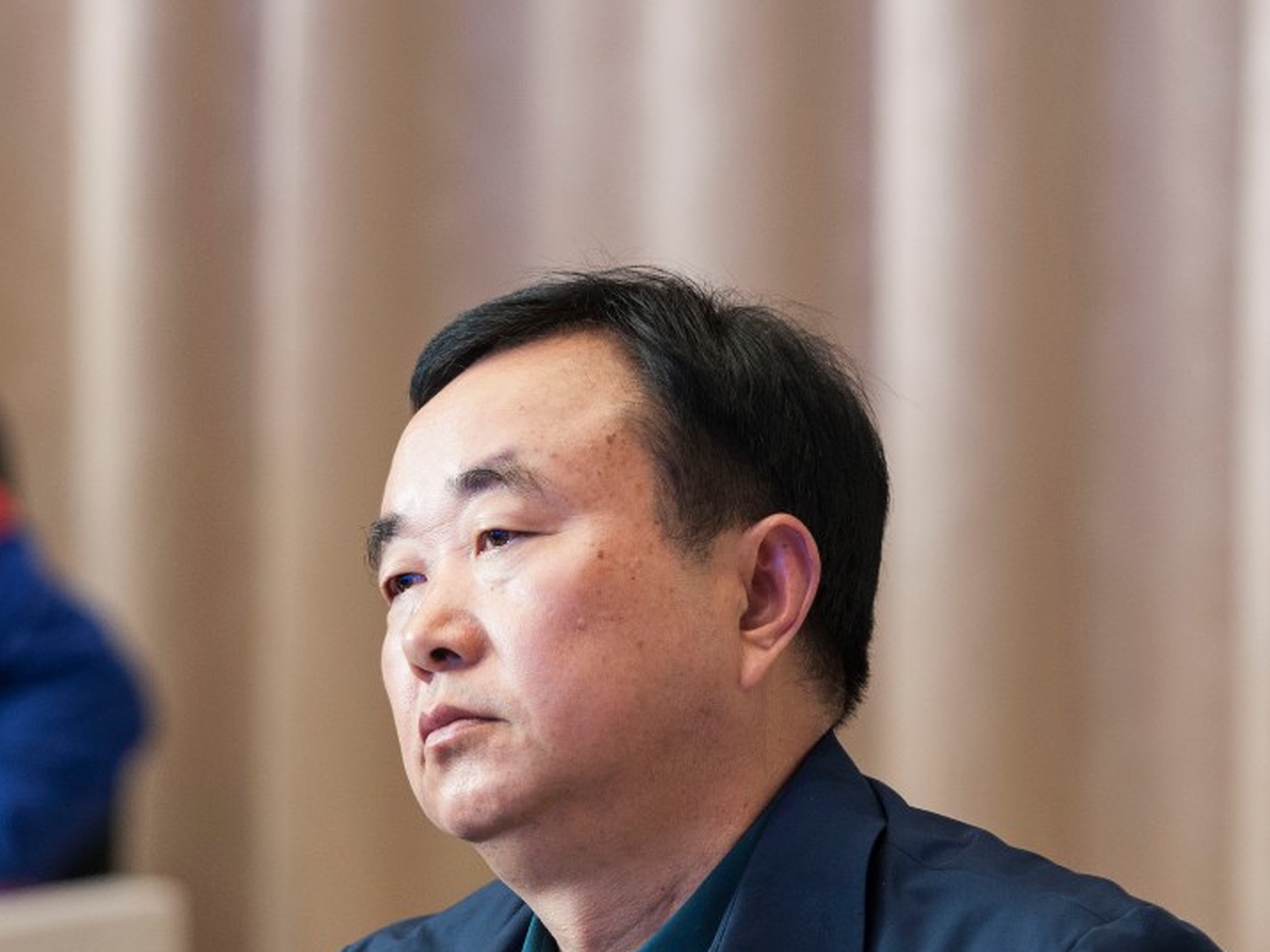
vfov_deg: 5.3
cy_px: 679
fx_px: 10236
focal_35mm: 279
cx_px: 371
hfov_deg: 7.1
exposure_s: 1/80
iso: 800
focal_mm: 130
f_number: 2.8
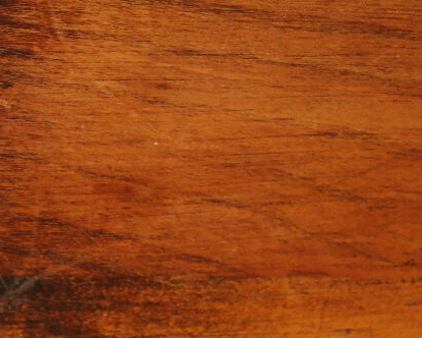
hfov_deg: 11.3
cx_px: -21
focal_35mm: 168
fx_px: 2098
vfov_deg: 9.2
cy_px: 90
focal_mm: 28
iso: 400
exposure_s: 1/30
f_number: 6.3
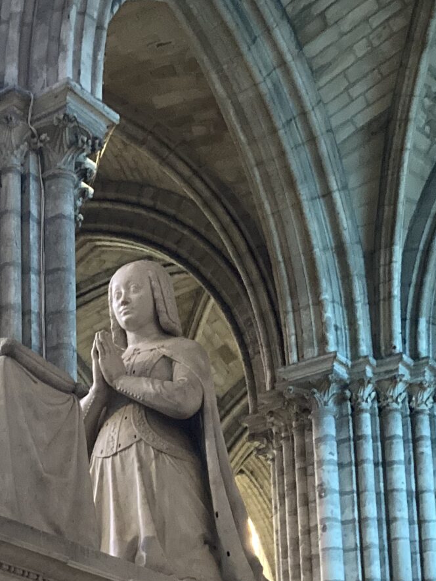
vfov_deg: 22.5
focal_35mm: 81
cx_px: -189
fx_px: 1360
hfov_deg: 16.8
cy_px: 671
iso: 500
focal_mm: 3.99
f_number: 1.8
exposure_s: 1/30
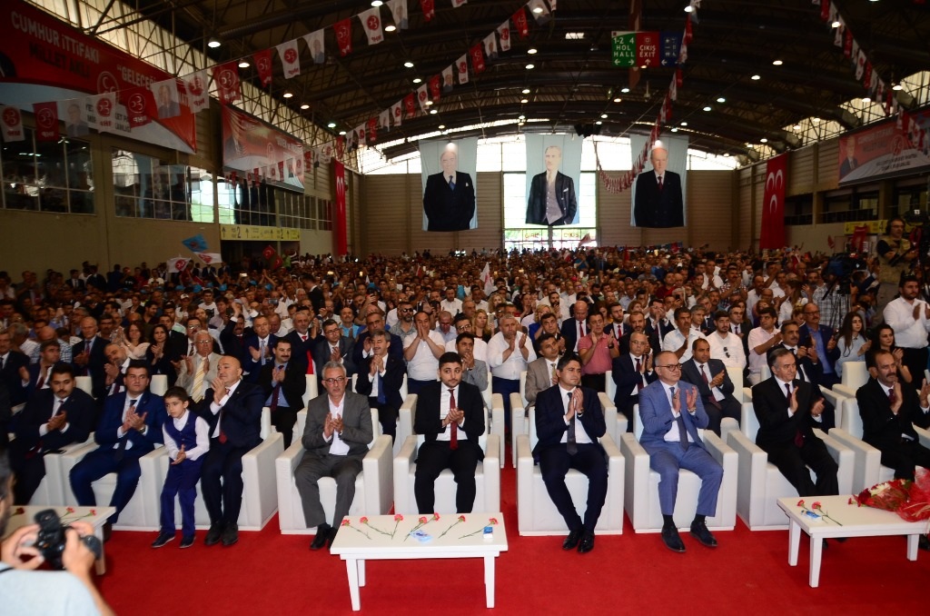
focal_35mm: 27
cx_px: 465
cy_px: 308
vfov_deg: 47.7
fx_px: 696
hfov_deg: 67.5
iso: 500
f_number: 4.5
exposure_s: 1/60
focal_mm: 18
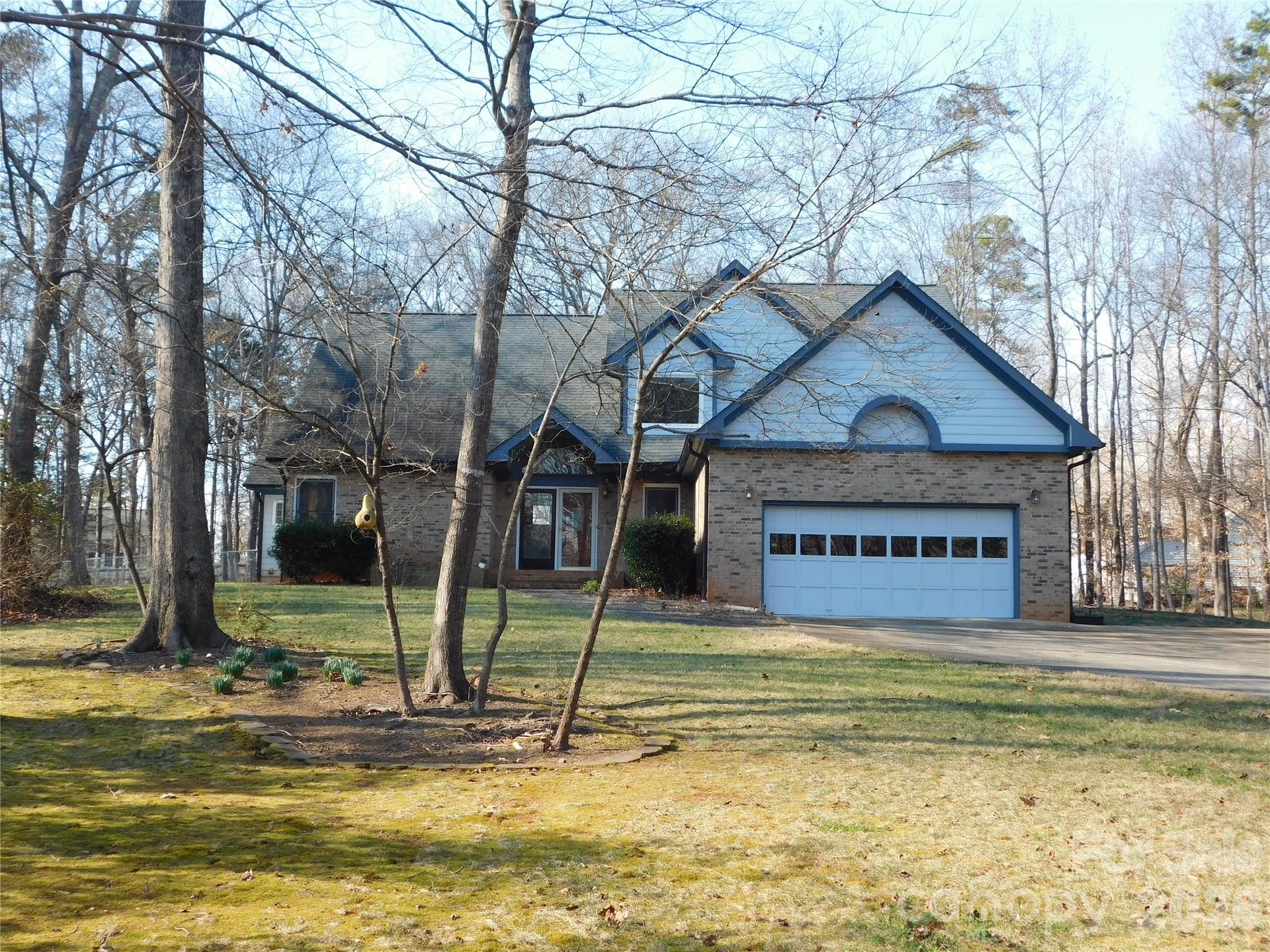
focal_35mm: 36
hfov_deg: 51.4
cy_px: 476
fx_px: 1321
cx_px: 635
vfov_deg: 39.7
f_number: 3.5
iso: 125
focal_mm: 6.3
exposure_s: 1/200
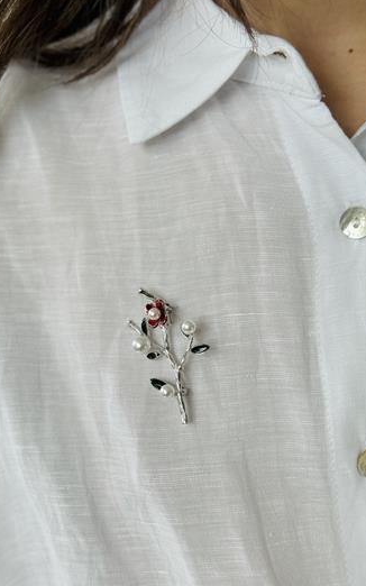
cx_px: 176
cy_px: 292
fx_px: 830
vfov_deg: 38.9
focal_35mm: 52
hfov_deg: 24.9
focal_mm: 6.76
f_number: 1.78
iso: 64
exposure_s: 1/392
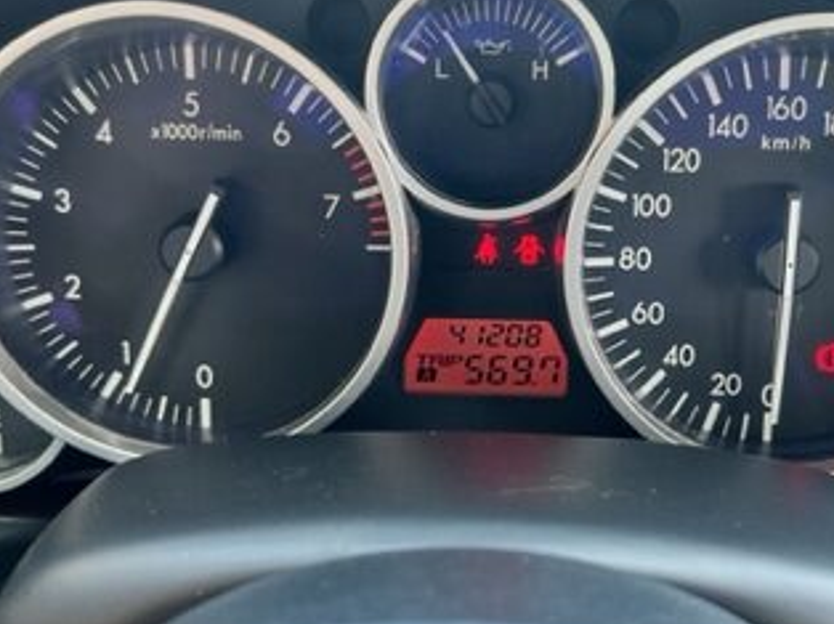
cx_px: 465
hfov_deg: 36.2
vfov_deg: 27.5
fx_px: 1276
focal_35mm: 53
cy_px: 319
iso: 125
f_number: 1.5
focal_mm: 5.7
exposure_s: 1/118
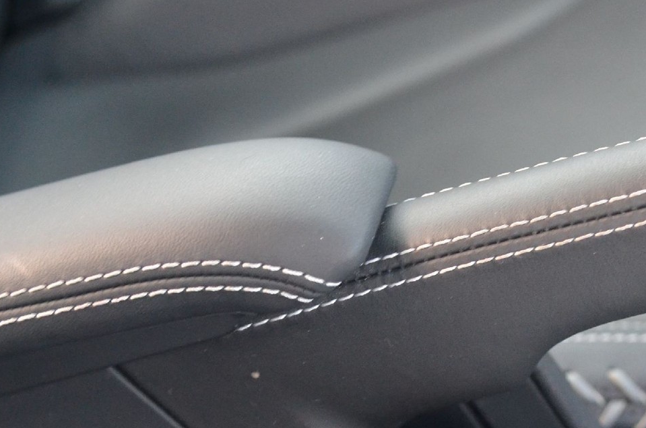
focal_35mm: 86
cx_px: 402
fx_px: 1540
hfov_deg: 23.6
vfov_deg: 15.6
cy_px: 385
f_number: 2.8
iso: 1600
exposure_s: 1/13
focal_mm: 22
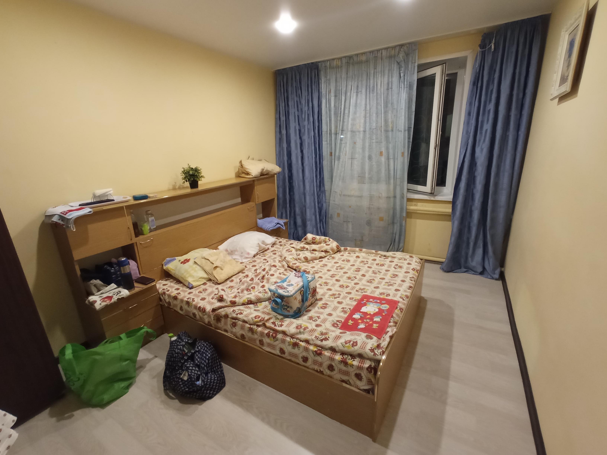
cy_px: 228
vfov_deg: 81.7
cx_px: 304
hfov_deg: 98.2
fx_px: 263
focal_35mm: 15
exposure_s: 1/25
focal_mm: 1.65
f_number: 2.2
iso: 666
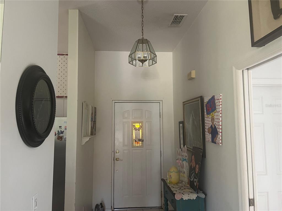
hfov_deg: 67.3
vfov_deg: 53.1
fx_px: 212
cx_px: 141
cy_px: 106
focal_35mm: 26
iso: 200
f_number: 1.5
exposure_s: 1/60
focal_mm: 5.7
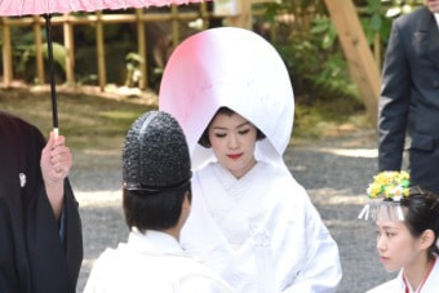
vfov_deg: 3.2
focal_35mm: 429
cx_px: 250
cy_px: 212
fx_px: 5233
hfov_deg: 4.8
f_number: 7.1
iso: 1000
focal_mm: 200
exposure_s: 1/80
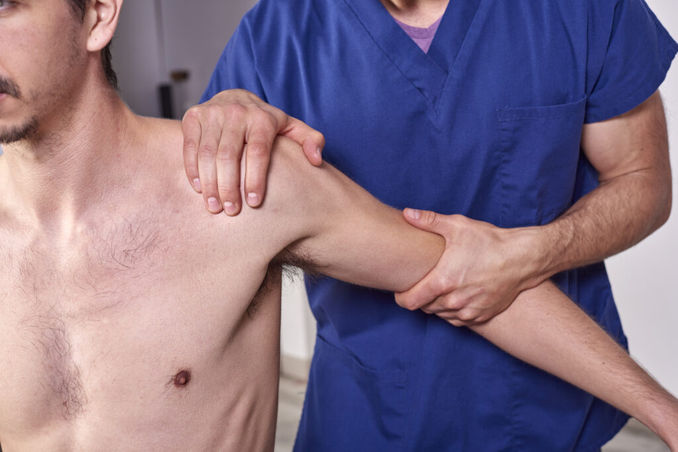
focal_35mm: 50
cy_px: 226
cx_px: 339
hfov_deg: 39.6
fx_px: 942
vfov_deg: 27.0
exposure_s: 1/200
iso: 100
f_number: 5.6
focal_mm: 50
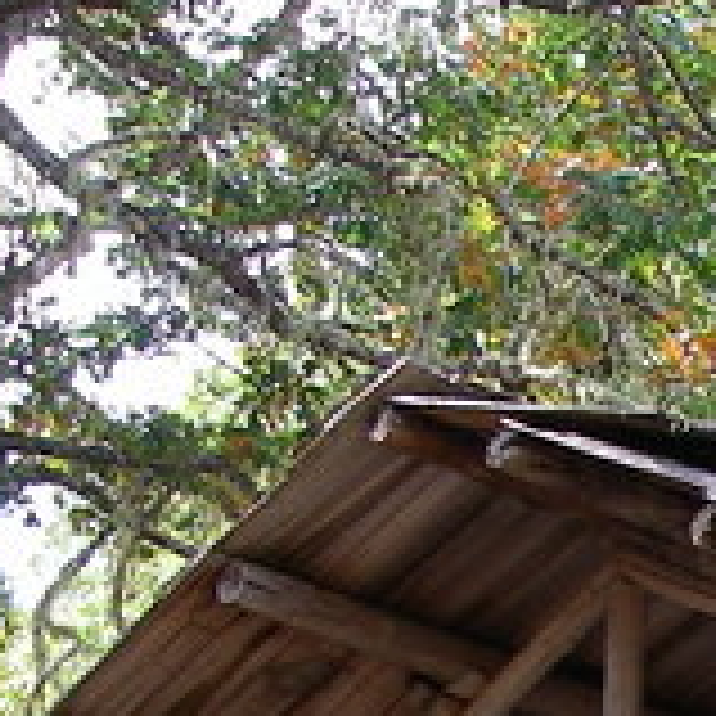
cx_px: 1229
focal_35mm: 169
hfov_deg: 9.9
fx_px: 3955
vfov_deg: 9.9
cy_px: 1220
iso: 64
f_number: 3.3
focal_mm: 6.3
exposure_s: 1/80
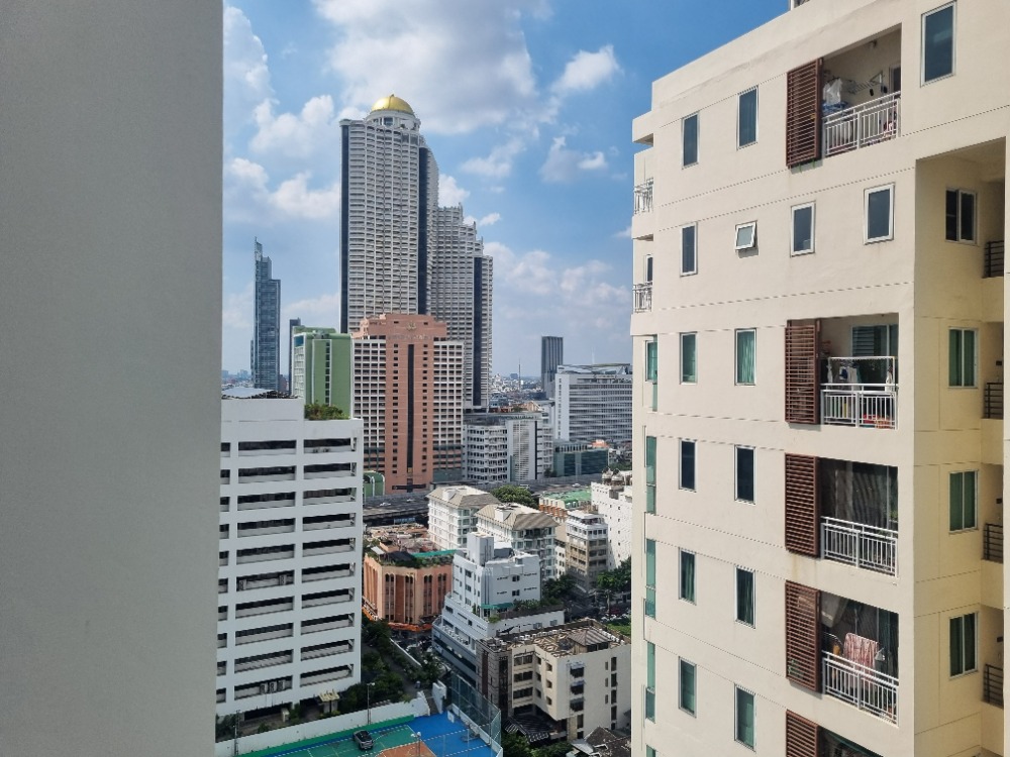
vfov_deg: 53.1
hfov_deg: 67.3
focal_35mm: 26
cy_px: 378
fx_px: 759
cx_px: 505
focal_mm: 5.4
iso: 50
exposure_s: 1/5120
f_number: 1.8
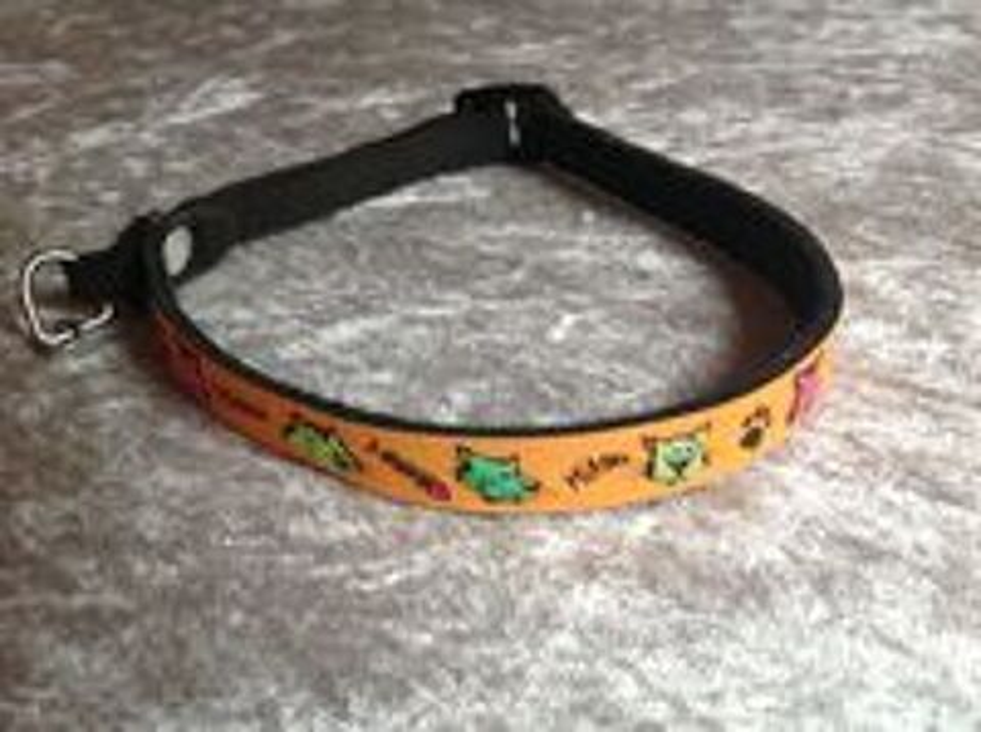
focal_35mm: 35
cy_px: 366
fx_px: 990
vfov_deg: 40.6
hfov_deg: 52.7
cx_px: 490
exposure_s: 1/15
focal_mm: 4.28
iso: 125
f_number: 2.4
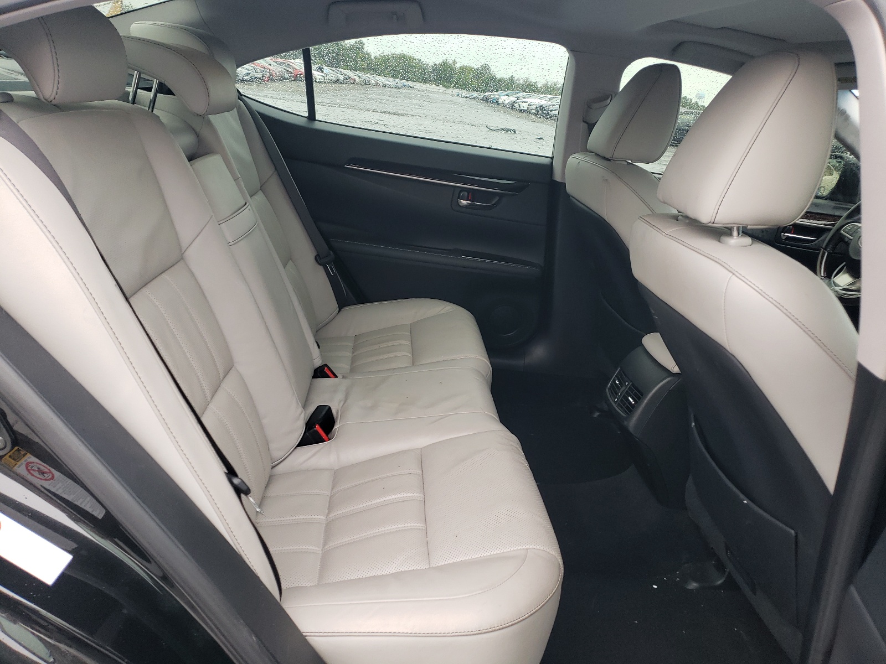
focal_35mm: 26
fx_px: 665
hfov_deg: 67.3
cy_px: 332
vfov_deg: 53.1
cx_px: 443
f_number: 1.5
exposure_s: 1/120
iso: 78
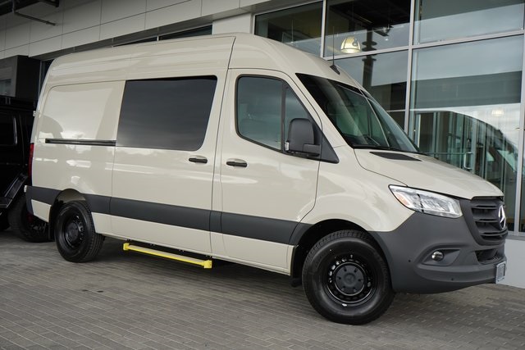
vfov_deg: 37.9
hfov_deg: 54.4
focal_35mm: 35
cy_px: 175
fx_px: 510
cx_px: 262
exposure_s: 1/320
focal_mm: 35
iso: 1000
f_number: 8
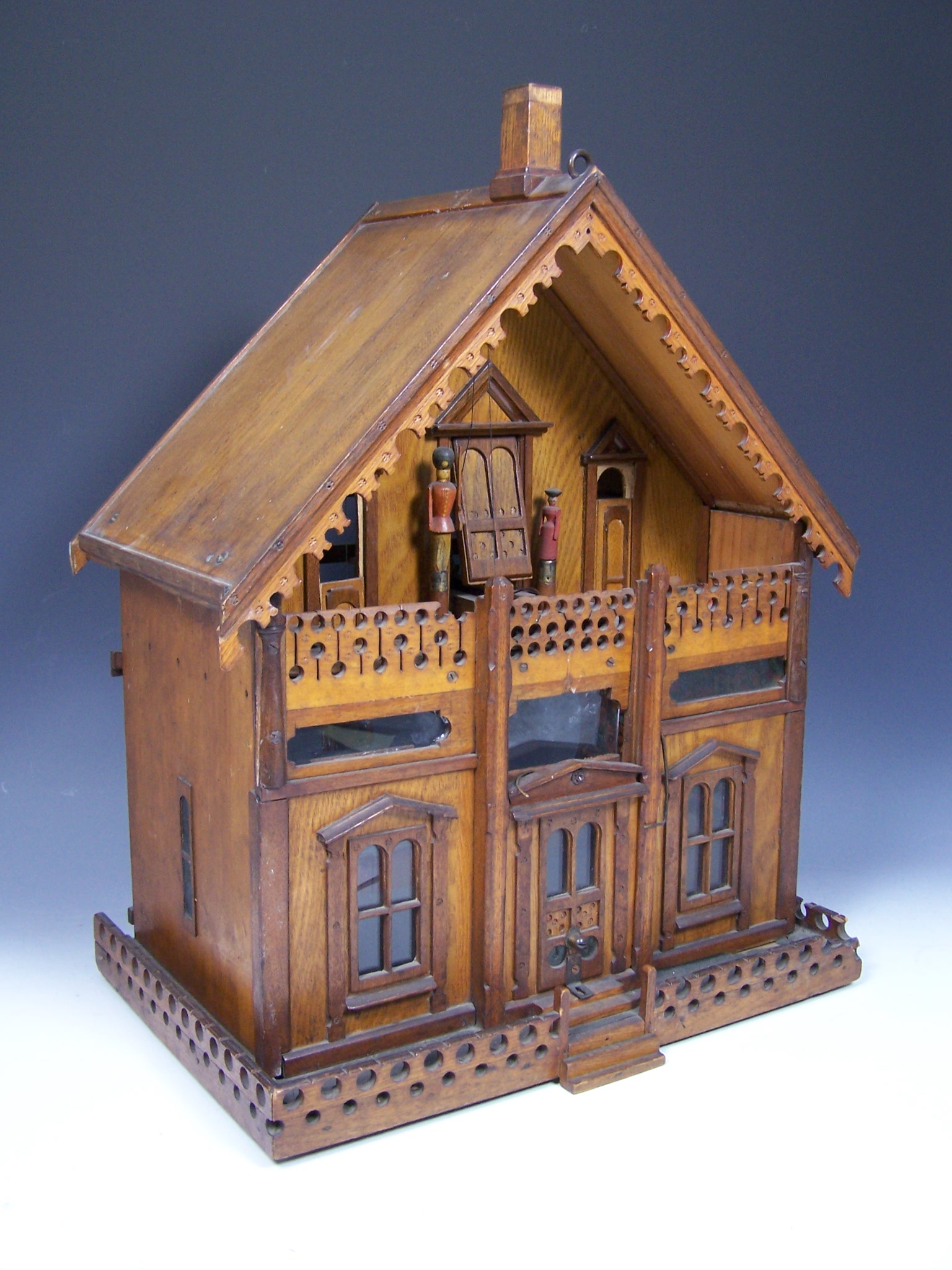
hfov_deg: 37.7
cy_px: 635
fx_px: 1393
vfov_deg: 49.0
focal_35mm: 38
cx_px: 476
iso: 140
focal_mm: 6.3
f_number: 2.8
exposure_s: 1/30
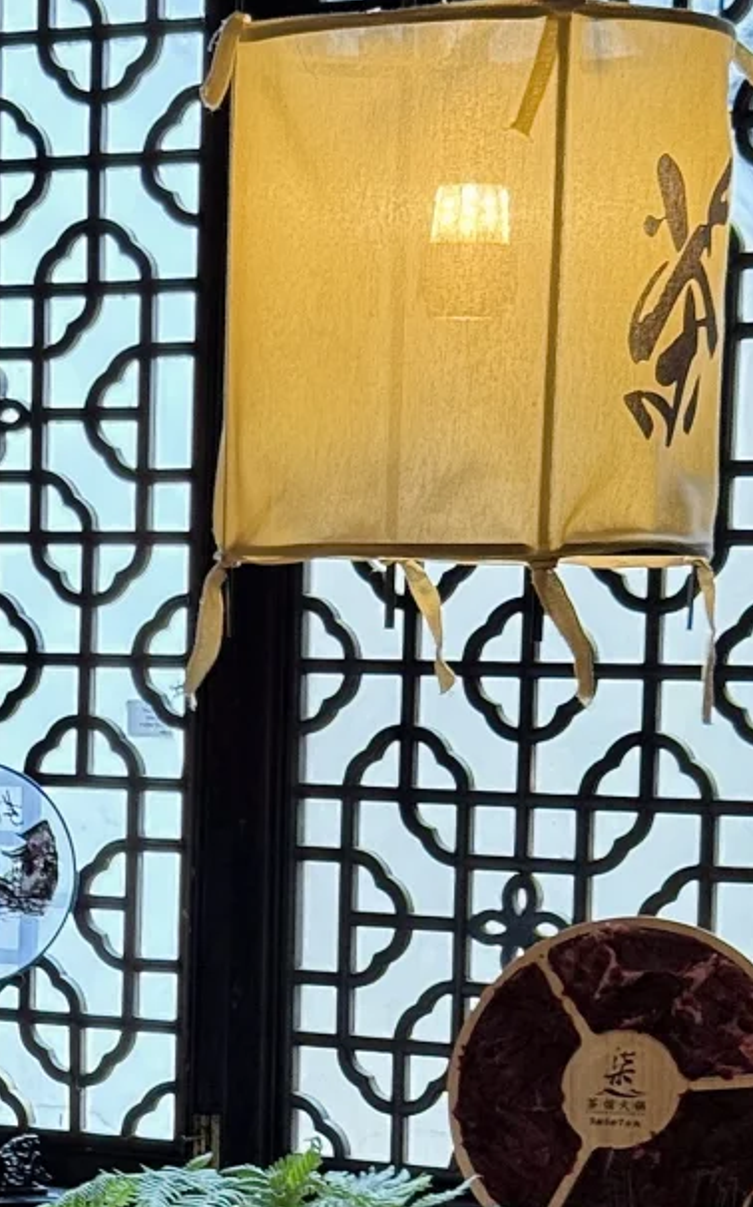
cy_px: 1145
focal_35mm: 121
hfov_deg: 10.6
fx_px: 3979
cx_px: -143
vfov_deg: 17.0
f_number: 1.78
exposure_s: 1/100
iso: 160
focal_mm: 6.76
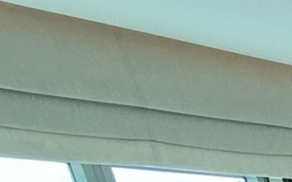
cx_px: 827
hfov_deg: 12.4
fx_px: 676
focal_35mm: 85
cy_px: 536
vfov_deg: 10.8
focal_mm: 2.22
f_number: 2.2
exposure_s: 1/100
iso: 50
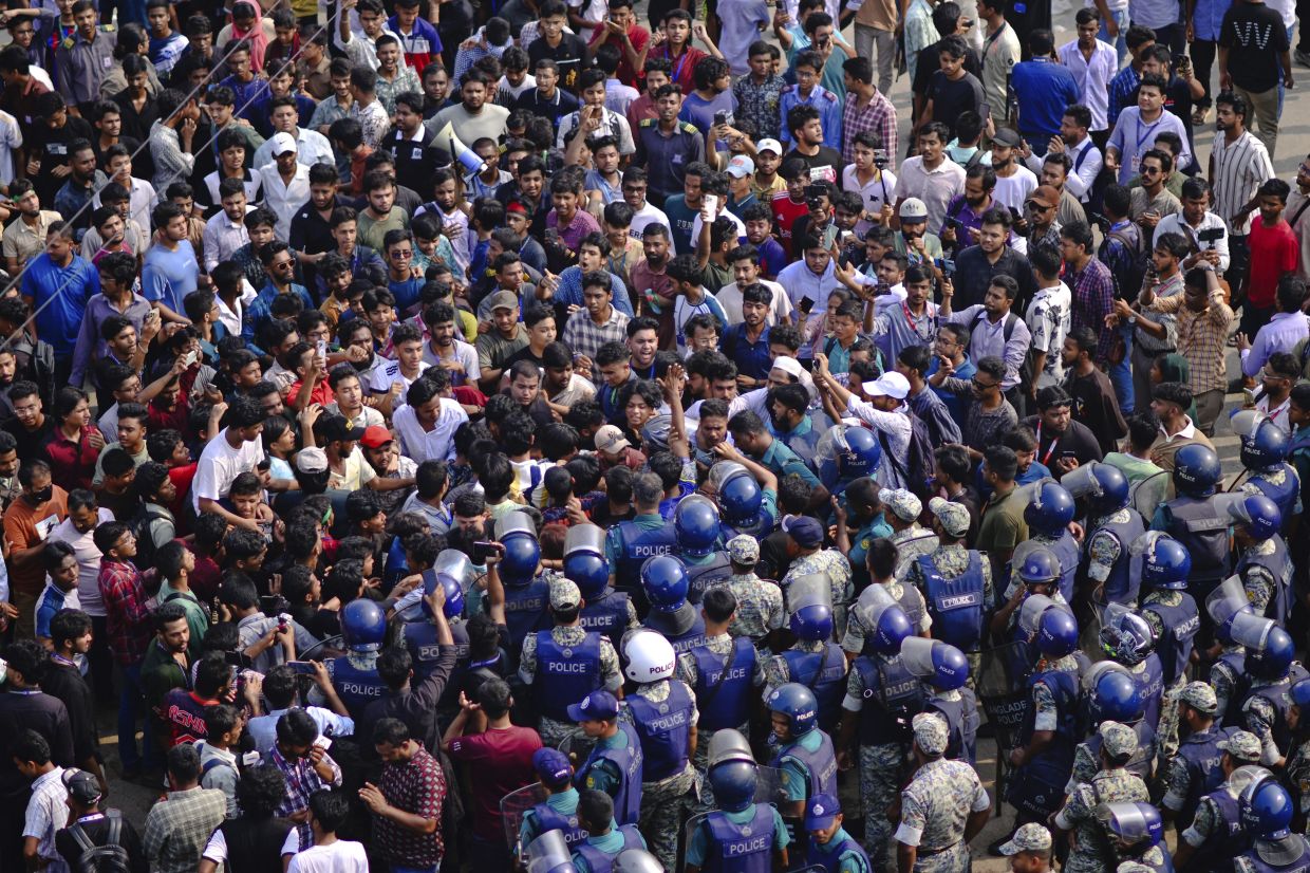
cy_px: 436
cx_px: 655
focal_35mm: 127
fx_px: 4620
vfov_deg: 10.8
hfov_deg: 16.1
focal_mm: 85
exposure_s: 1/3200
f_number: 1.4
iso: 64
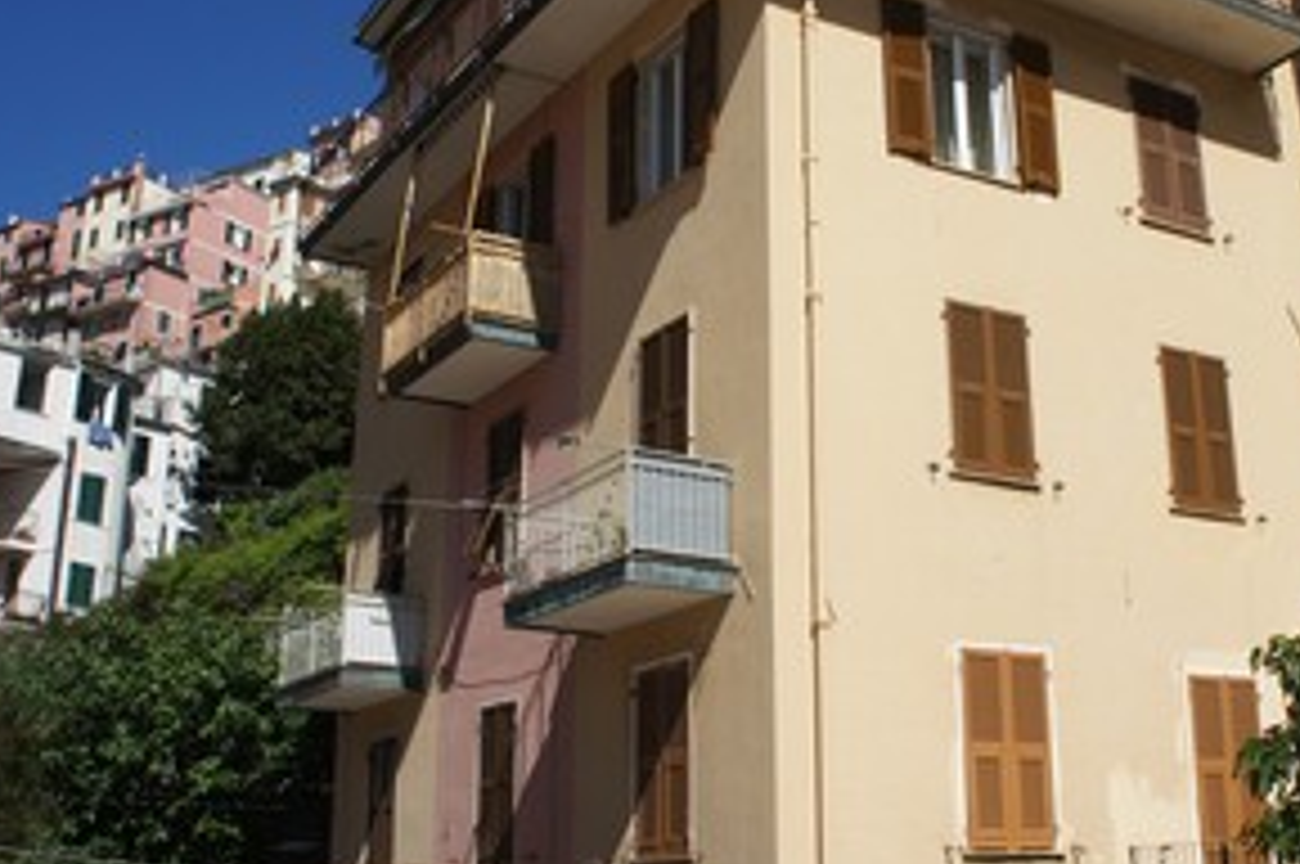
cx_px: 819
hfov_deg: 45.1
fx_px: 1551
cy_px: 387
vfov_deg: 31.1
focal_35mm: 43
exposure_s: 1/800
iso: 200
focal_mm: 18
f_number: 7.1
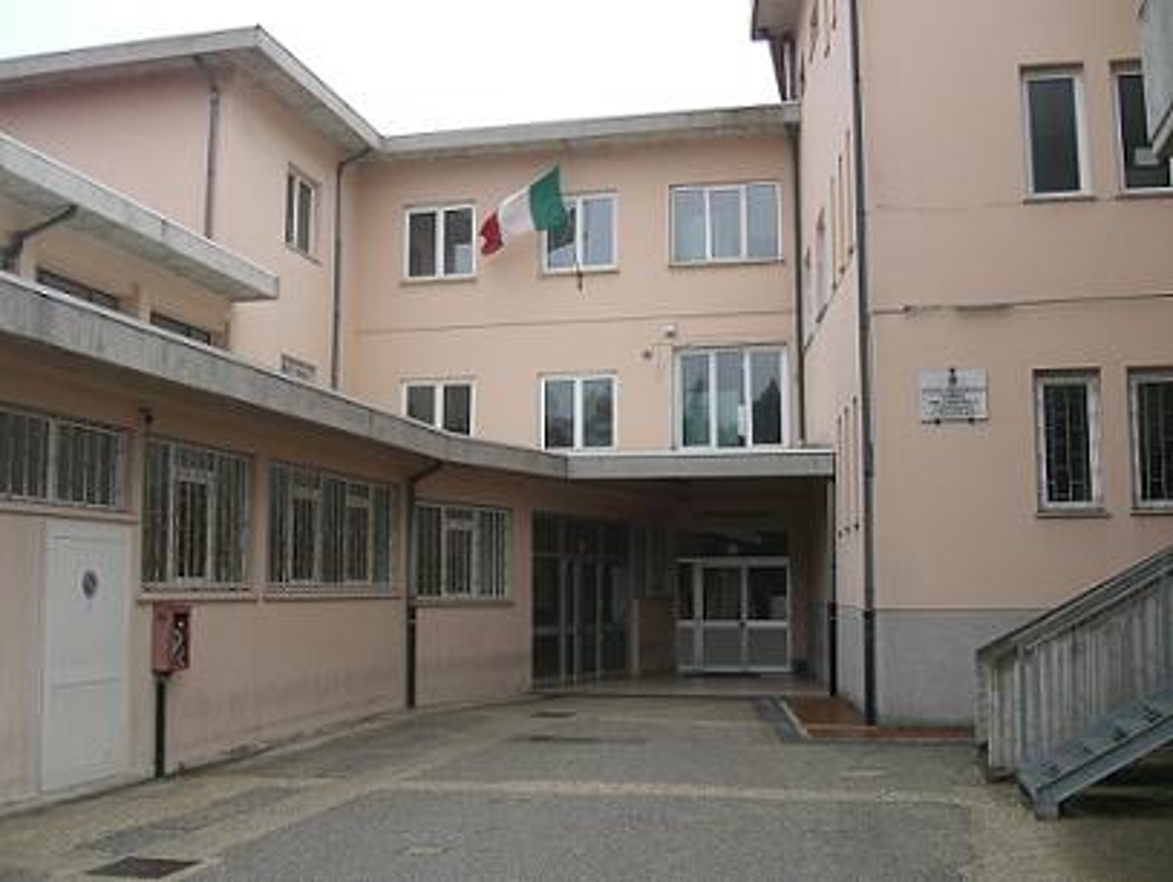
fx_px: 1289
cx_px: 586
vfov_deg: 37.8
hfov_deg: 48.9
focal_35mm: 38
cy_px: 441
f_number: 3.1
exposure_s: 1/160
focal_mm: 6.3
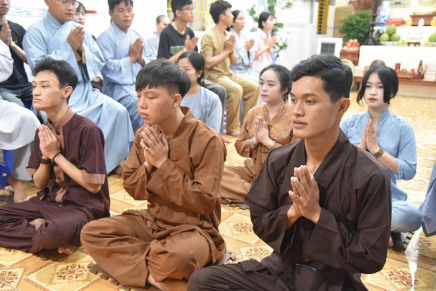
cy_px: 146
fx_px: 424
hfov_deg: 54.4
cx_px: 218
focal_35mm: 35
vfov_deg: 37.9
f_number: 4
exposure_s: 1/60
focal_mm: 35
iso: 3200
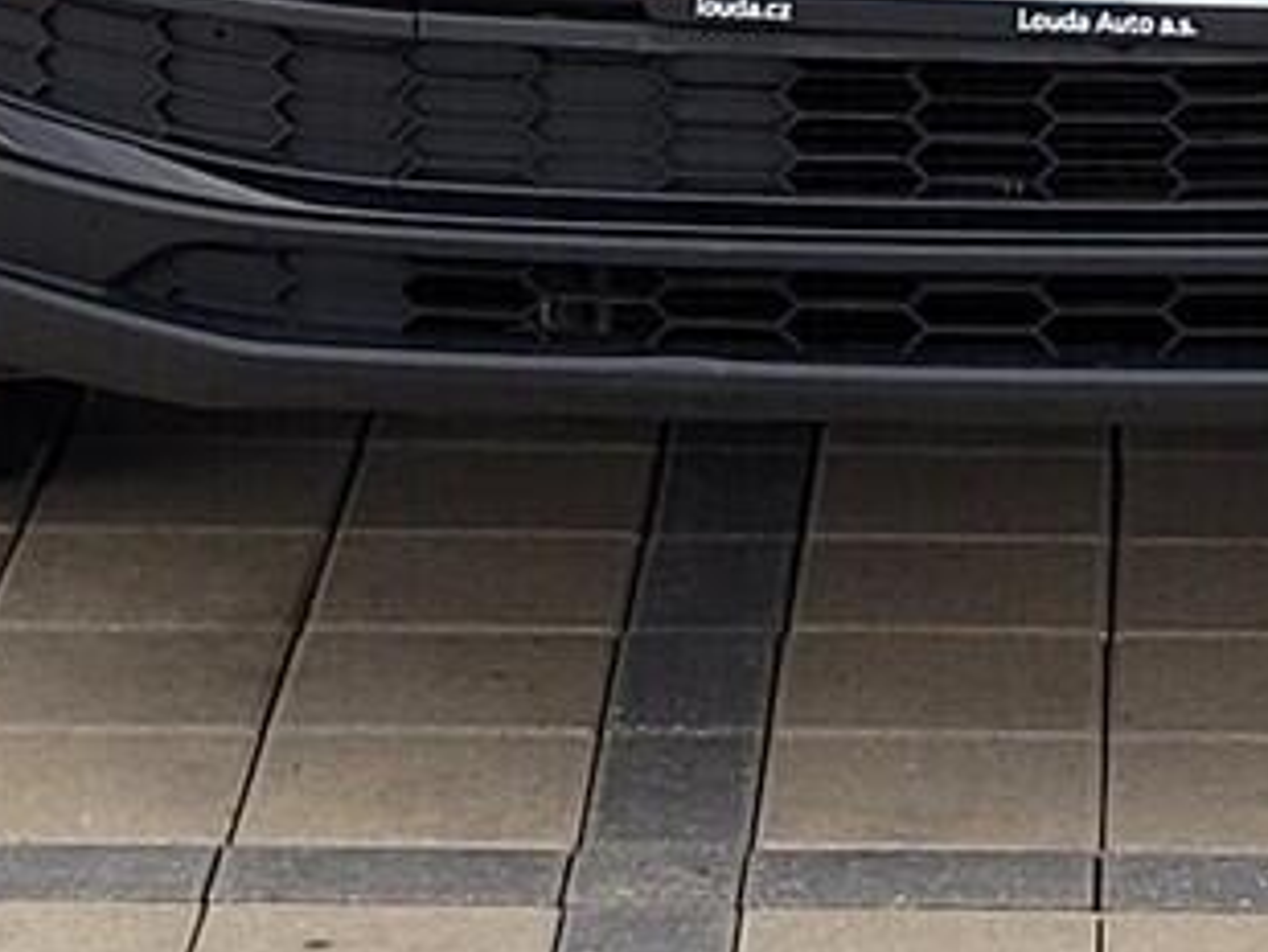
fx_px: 4434
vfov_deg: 11.5
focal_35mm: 121
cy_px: -665
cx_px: 1059
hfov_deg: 16.1
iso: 40
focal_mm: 5.4
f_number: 1.8
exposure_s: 1/170
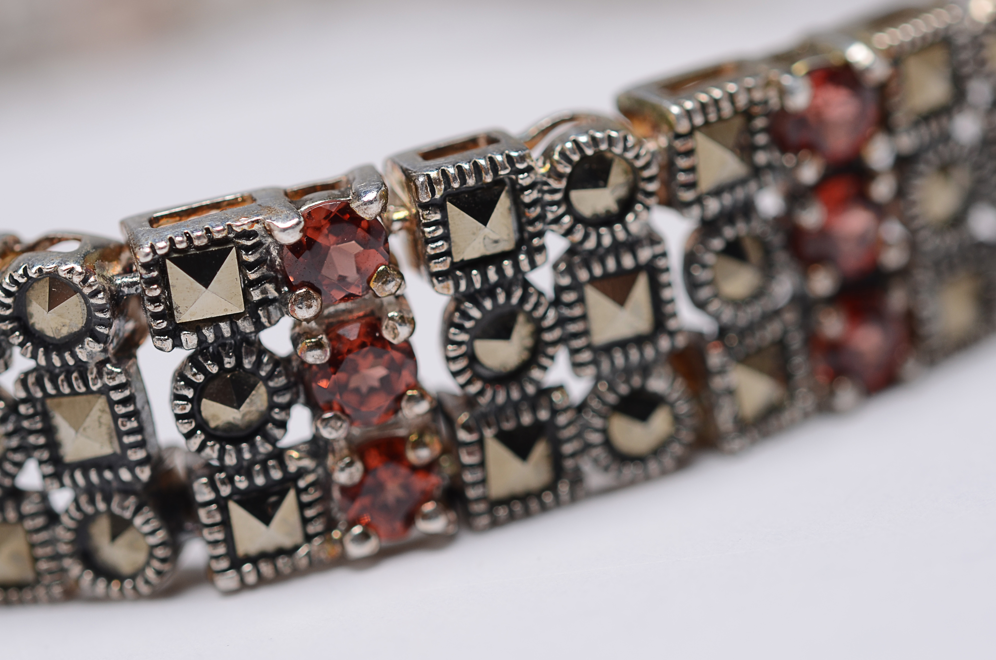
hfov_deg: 18.0
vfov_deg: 12.0
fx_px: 3147
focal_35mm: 114
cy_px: 270
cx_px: 497
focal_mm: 60
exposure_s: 1/80
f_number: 8
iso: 100
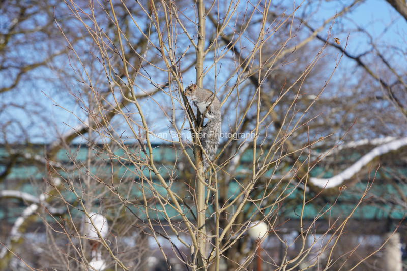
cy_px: 136
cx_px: 204
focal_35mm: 198
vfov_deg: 6.9
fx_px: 2238
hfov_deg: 10.4
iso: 100
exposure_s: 1/320
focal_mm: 198
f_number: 7.1
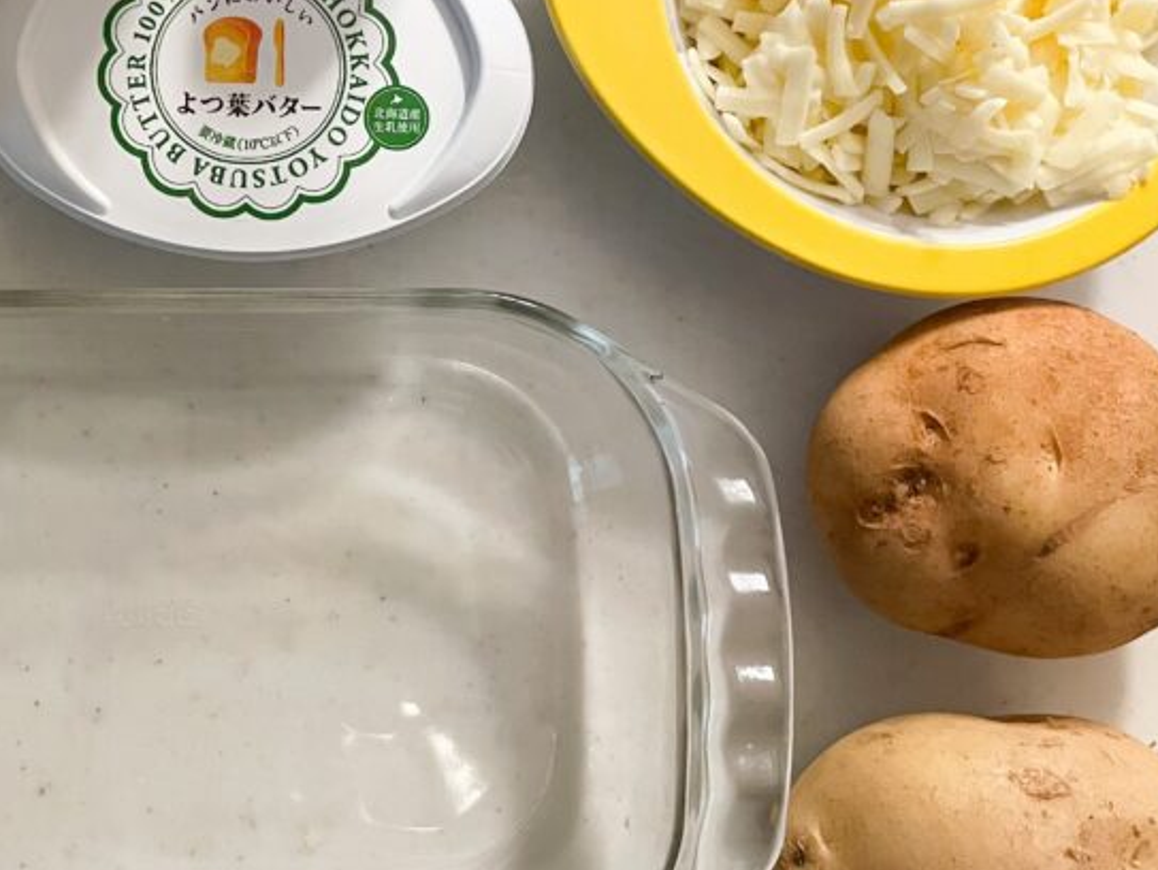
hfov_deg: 37.7
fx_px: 1640
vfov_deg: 29.4
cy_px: 256
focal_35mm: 49
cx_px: 256
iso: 500
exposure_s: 1/60
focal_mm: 4.2
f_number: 1.6
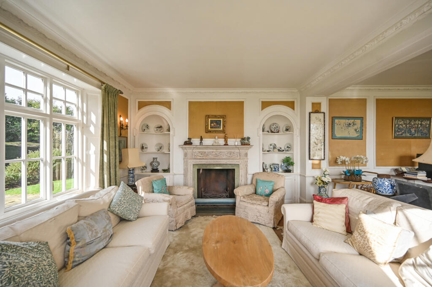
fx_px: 168
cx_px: 216
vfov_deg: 81.1
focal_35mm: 14
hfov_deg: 104.3
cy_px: 144
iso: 1000
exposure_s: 1/1250
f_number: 4
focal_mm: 14
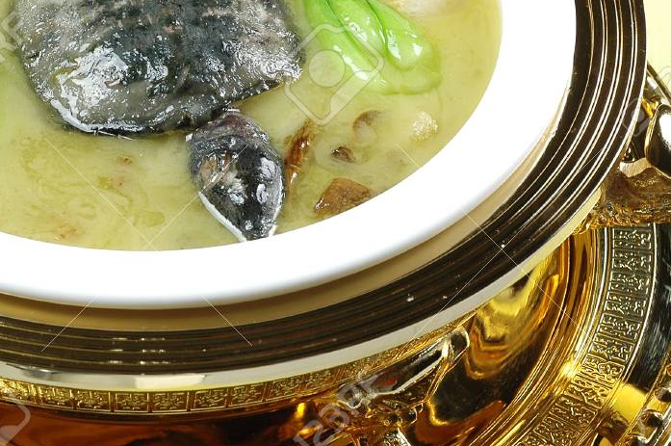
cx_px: 148
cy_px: 34
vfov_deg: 8.9
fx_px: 2866
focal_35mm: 154
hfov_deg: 13.3
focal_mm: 55
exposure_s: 1/4
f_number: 11
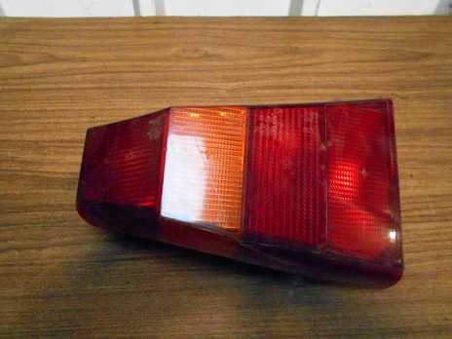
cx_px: 226
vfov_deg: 53.1
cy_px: 170
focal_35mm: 26
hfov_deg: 67.3
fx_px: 339
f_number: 3.2
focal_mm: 4.6
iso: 800
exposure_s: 1/15
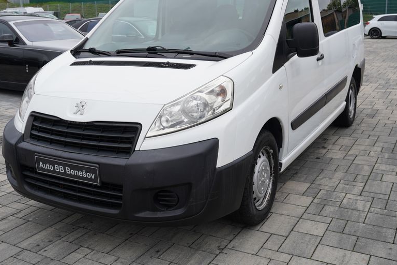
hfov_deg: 48.4
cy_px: 102
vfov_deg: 33.3
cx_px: 179
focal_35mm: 40
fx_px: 441
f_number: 5.6
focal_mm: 30
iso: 100
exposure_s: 1/125
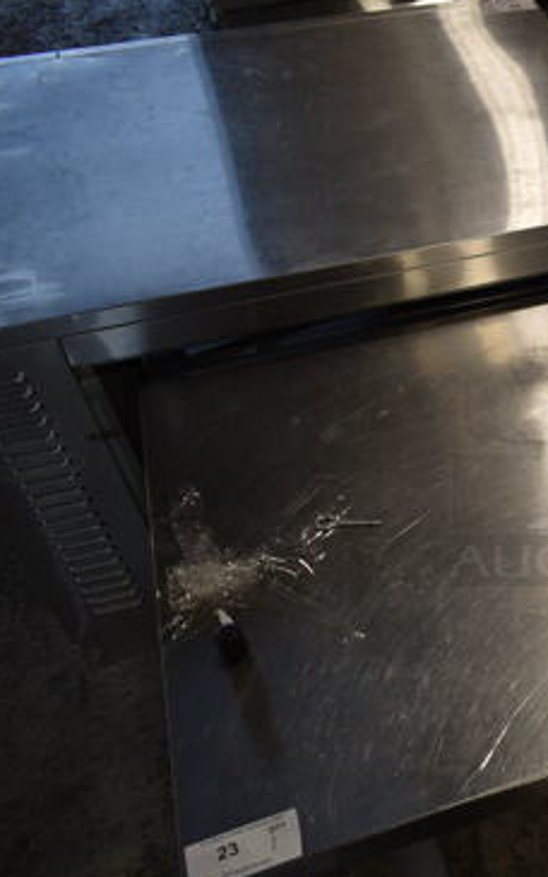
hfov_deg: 24.6
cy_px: 459
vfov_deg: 43.5
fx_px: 1100
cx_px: 702
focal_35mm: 46
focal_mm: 18
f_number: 3.5
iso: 100
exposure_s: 1/50
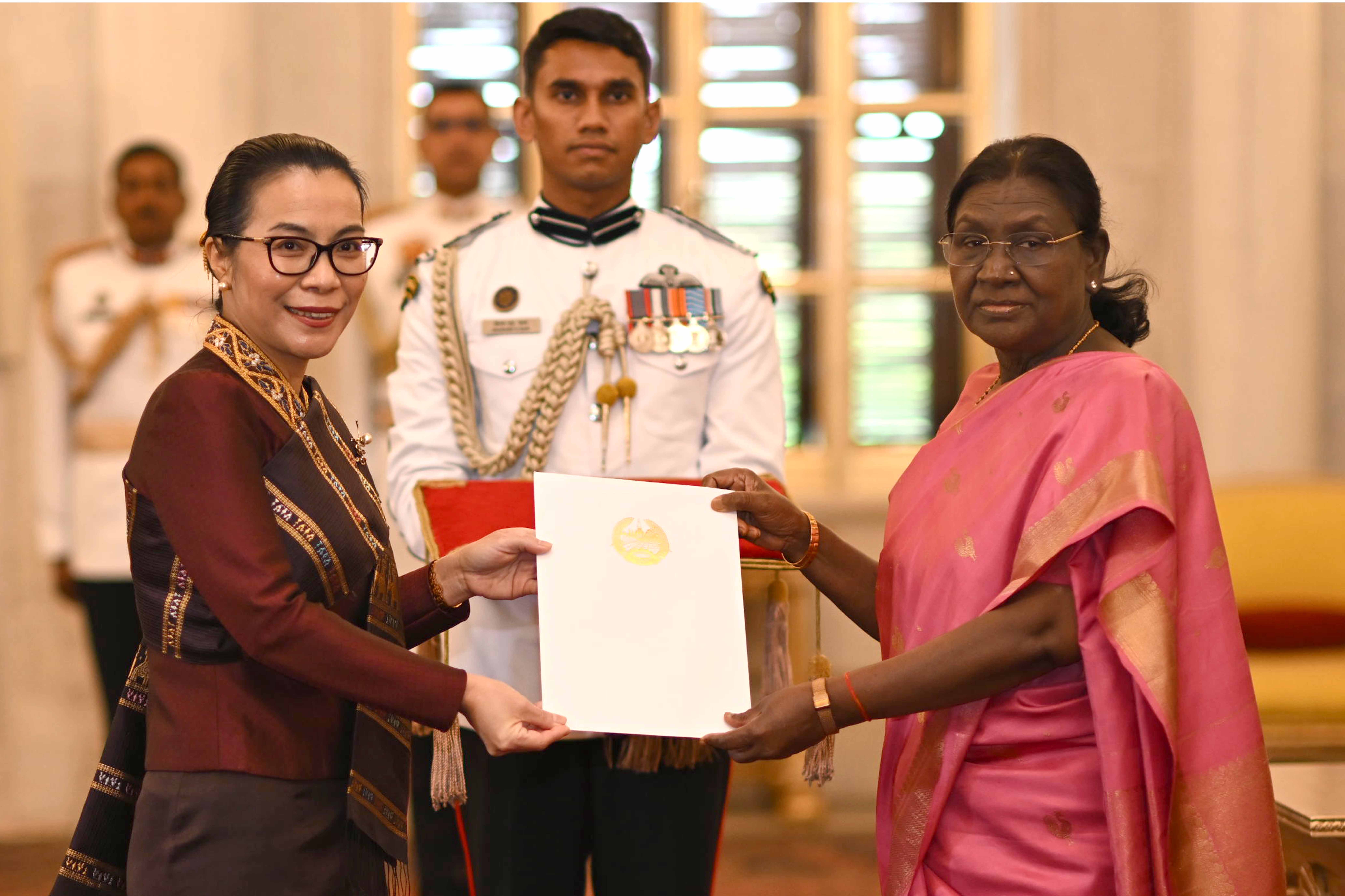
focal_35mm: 85
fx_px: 3175
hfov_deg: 23.9
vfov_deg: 16.1
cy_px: 448
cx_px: 672
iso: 800
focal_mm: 85
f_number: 1.8
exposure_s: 1/200
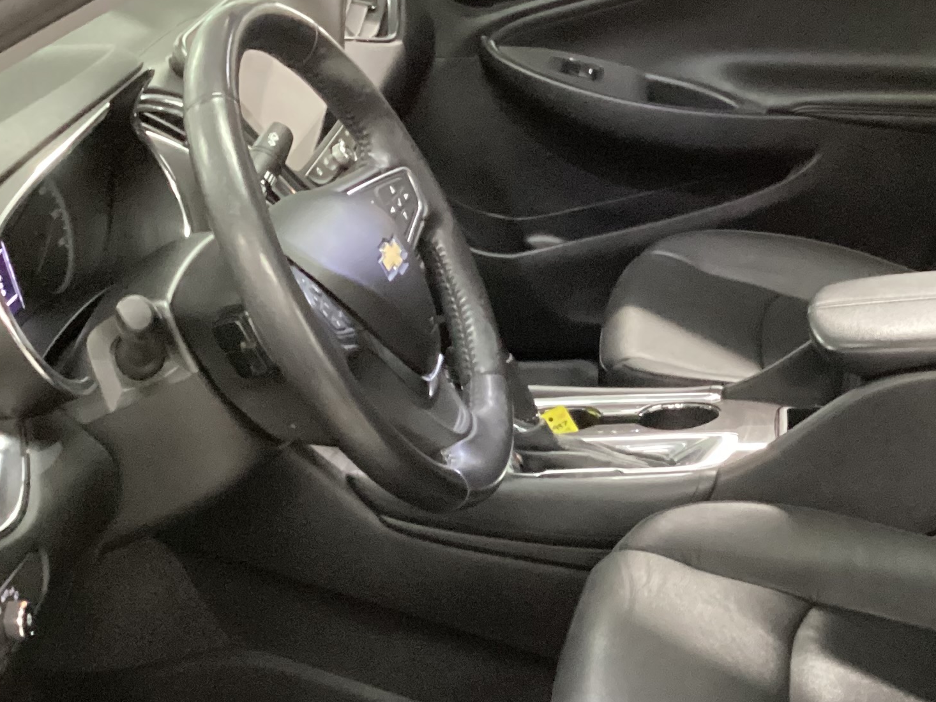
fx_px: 1866
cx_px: 686
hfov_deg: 27.8
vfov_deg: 21.2
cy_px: 475
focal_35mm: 69
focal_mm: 3.3
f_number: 2.4
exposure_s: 1/20
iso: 640
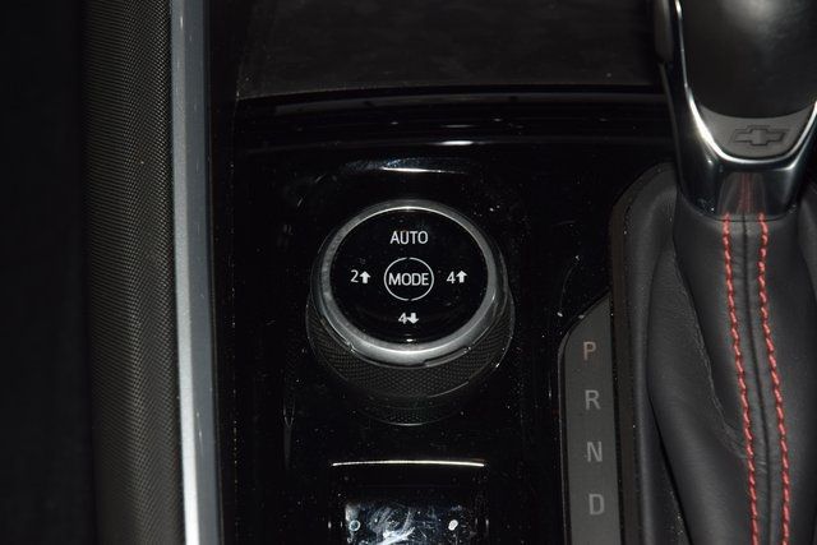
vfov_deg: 13.0
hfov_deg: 19.5
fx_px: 2383
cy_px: 272
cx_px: 408
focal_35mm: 105
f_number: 8
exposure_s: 1/125
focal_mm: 70
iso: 100
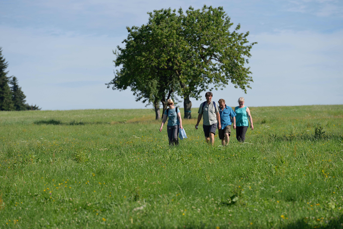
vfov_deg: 6.9
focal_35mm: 200
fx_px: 1906
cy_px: 114
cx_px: 172
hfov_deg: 10.3
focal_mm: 200
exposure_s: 1/1250
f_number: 5
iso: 200
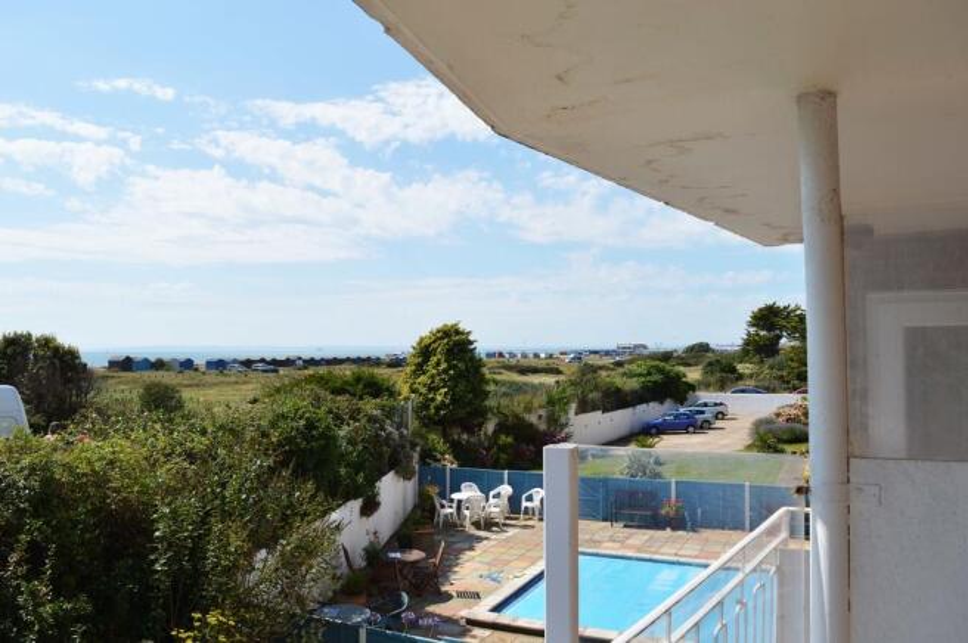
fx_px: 725
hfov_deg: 67.4
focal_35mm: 27
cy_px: 322
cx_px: 484
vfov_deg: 47.8
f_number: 8
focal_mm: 18
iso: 100
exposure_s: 1/400
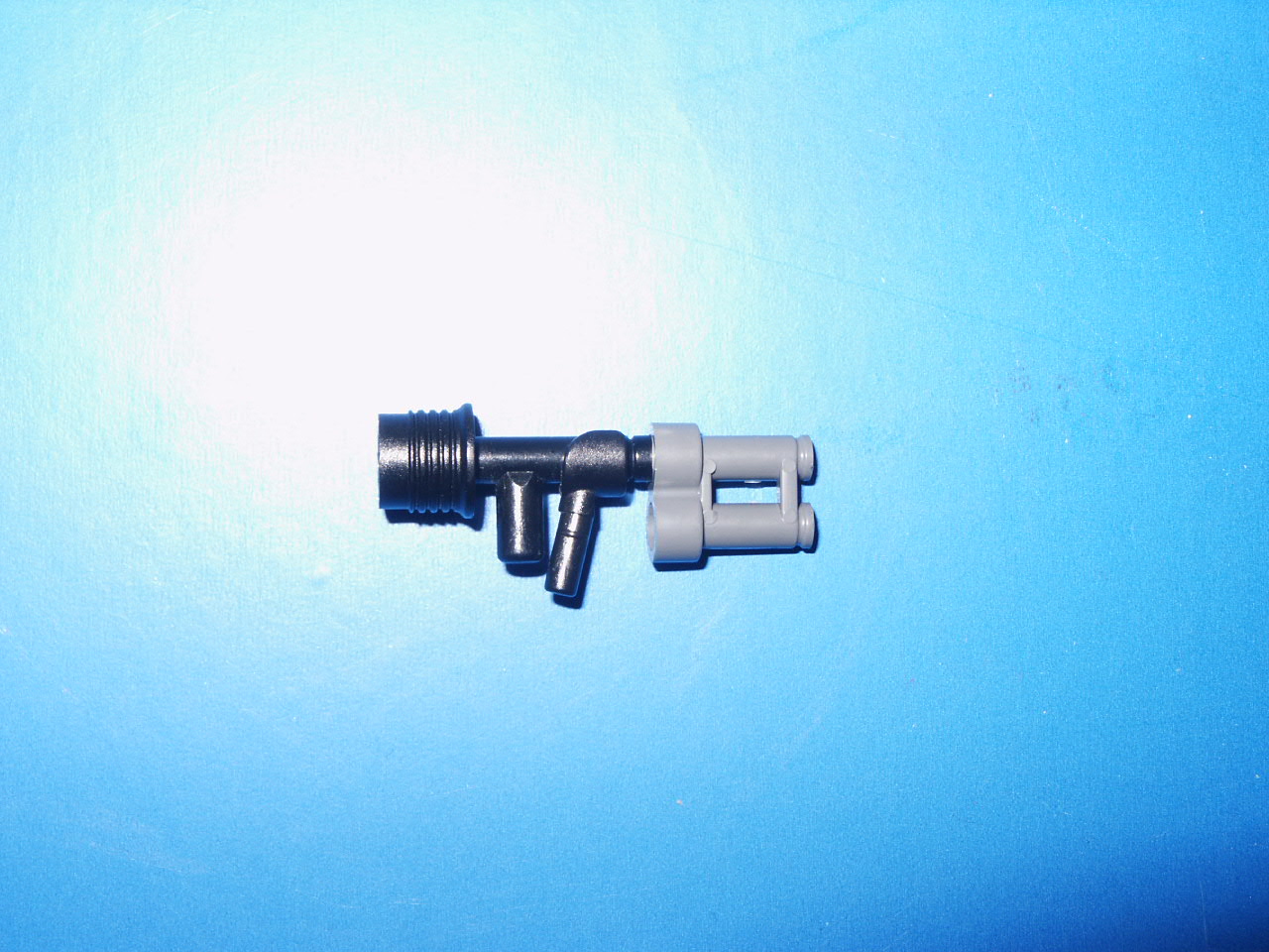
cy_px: 476
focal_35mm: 78
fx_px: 2859
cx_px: 634
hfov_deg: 25.0
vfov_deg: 18.9
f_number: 8
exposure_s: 1/60
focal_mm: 15.5
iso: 64
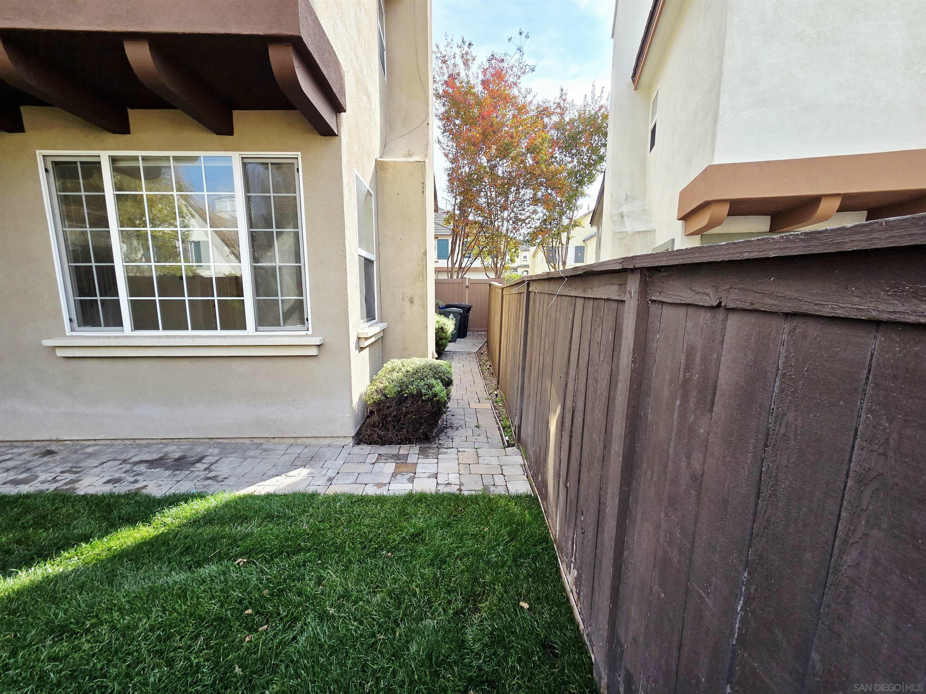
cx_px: 463
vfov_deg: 89.9
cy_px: 347
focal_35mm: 13
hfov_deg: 106.2
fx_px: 348
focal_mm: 2.2
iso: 50
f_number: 2.2
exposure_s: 1/556
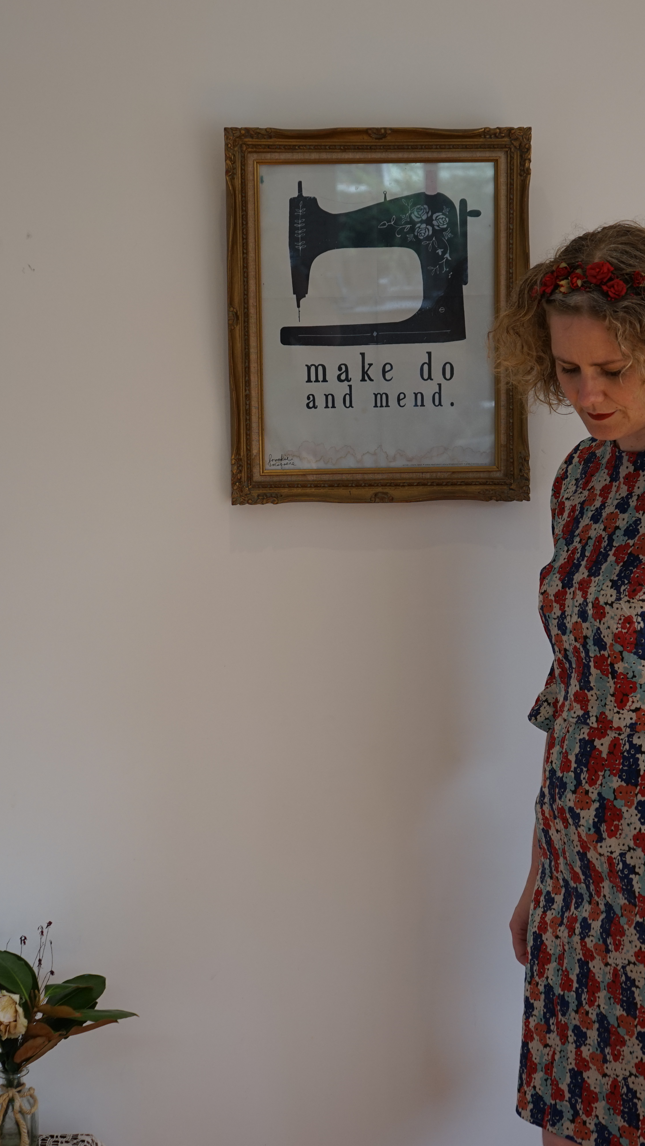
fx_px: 1915
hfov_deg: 19.1
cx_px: 398
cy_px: 573
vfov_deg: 33.3
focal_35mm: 63
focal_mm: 40
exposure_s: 1/160
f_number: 4
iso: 320
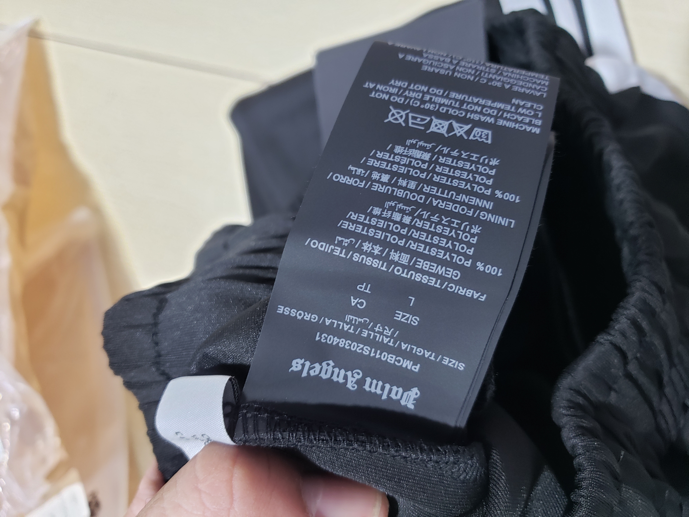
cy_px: 258
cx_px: 344
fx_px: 518
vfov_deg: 53.1
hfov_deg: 67.3
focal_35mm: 26
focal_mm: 4.3
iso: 80
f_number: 1.5
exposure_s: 1/50
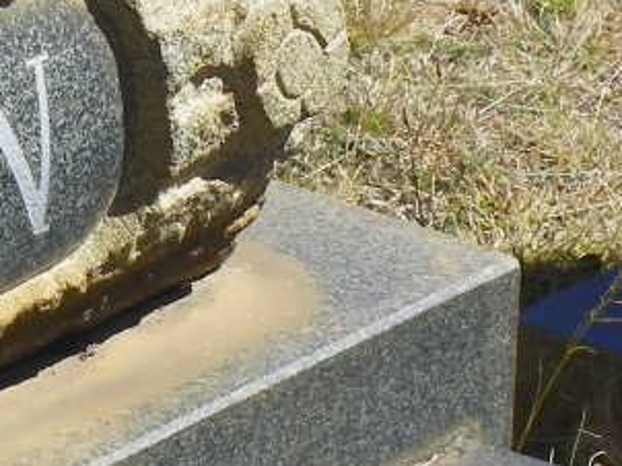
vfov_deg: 4.8
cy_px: -264
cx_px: -99
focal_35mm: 310
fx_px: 5566
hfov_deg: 6.4
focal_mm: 13.8
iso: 64
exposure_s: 1/160
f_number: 5.6
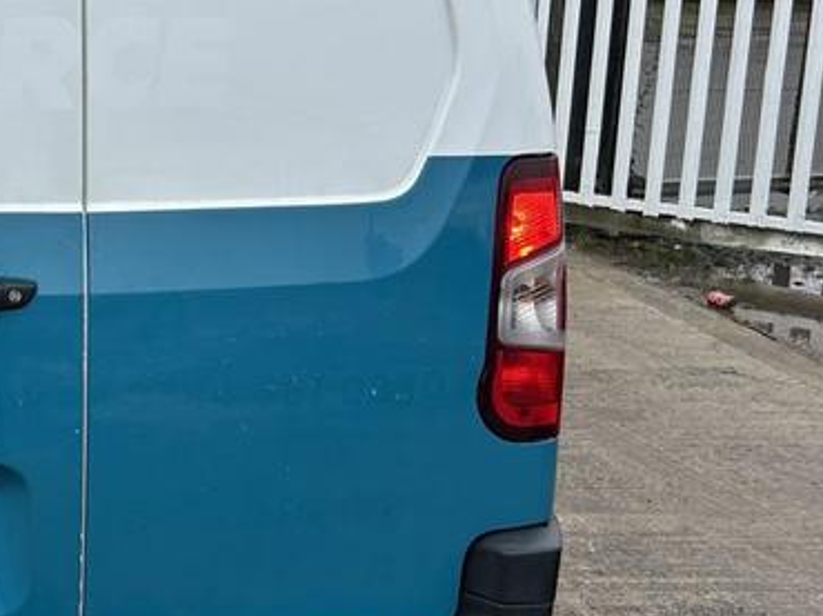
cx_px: -49
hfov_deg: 28.3
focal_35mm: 63
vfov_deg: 23.2
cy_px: 249
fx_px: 1497
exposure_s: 1/121
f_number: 1.5
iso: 40
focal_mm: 5.7
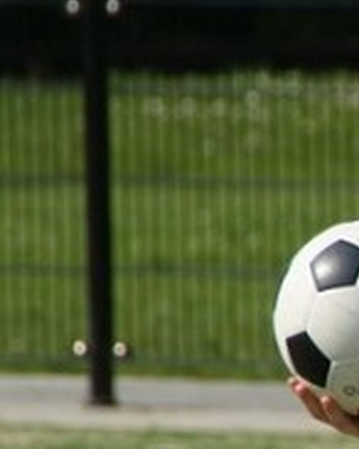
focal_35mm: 1455
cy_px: 481
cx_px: 793
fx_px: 19357
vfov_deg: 1.3
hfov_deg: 1.1
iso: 100
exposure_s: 1/500
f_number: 8
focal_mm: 210
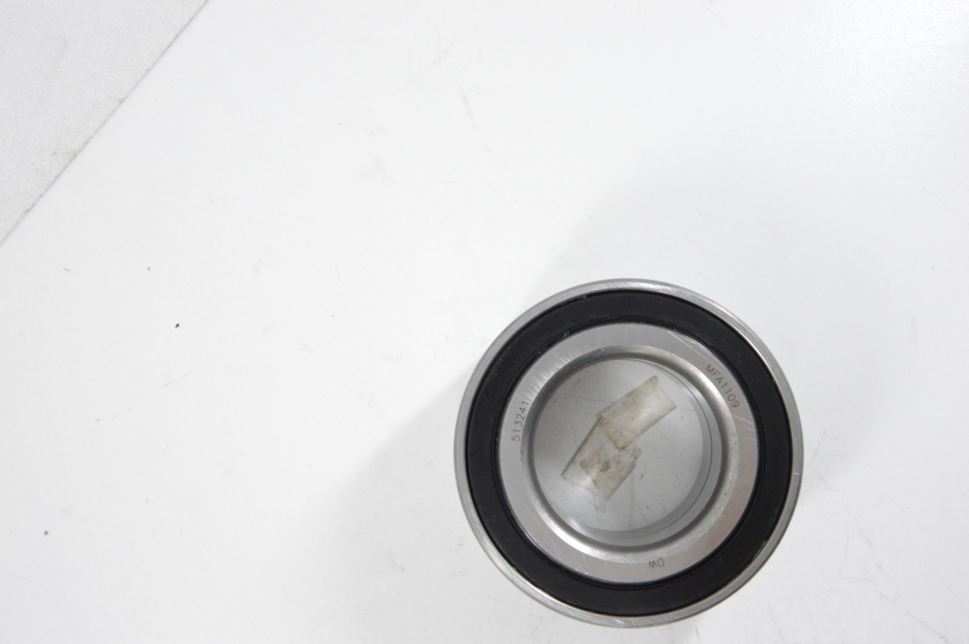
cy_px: 322
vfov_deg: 23.7
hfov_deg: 35.1
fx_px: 1533
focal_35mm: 57
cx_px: 484
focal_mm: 38
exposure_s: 1/100
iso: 3200
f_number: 7.1
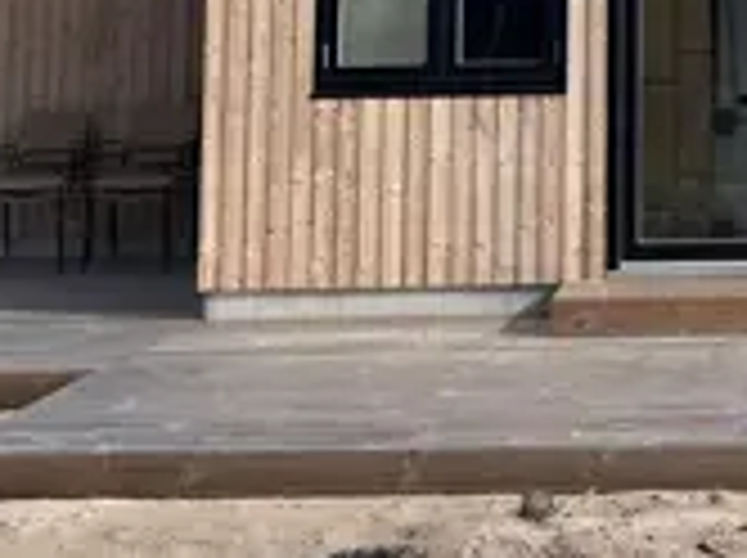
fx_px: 2026
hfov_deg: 20.0
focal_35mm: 94
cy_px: -225
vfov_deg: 14.8
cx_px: 806
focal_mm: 5.7
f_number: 1.5
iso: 50
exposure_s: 1/3831
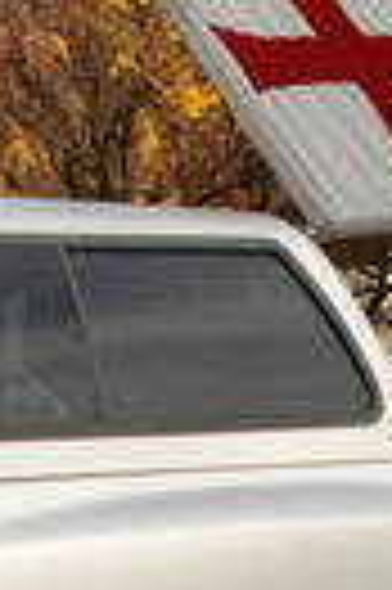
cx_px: 1140
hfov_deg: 5.5
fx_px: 3832
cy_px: -124
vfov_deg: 8.7
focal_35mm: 234
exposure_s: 1/320
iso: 200
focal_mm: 32
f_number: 9
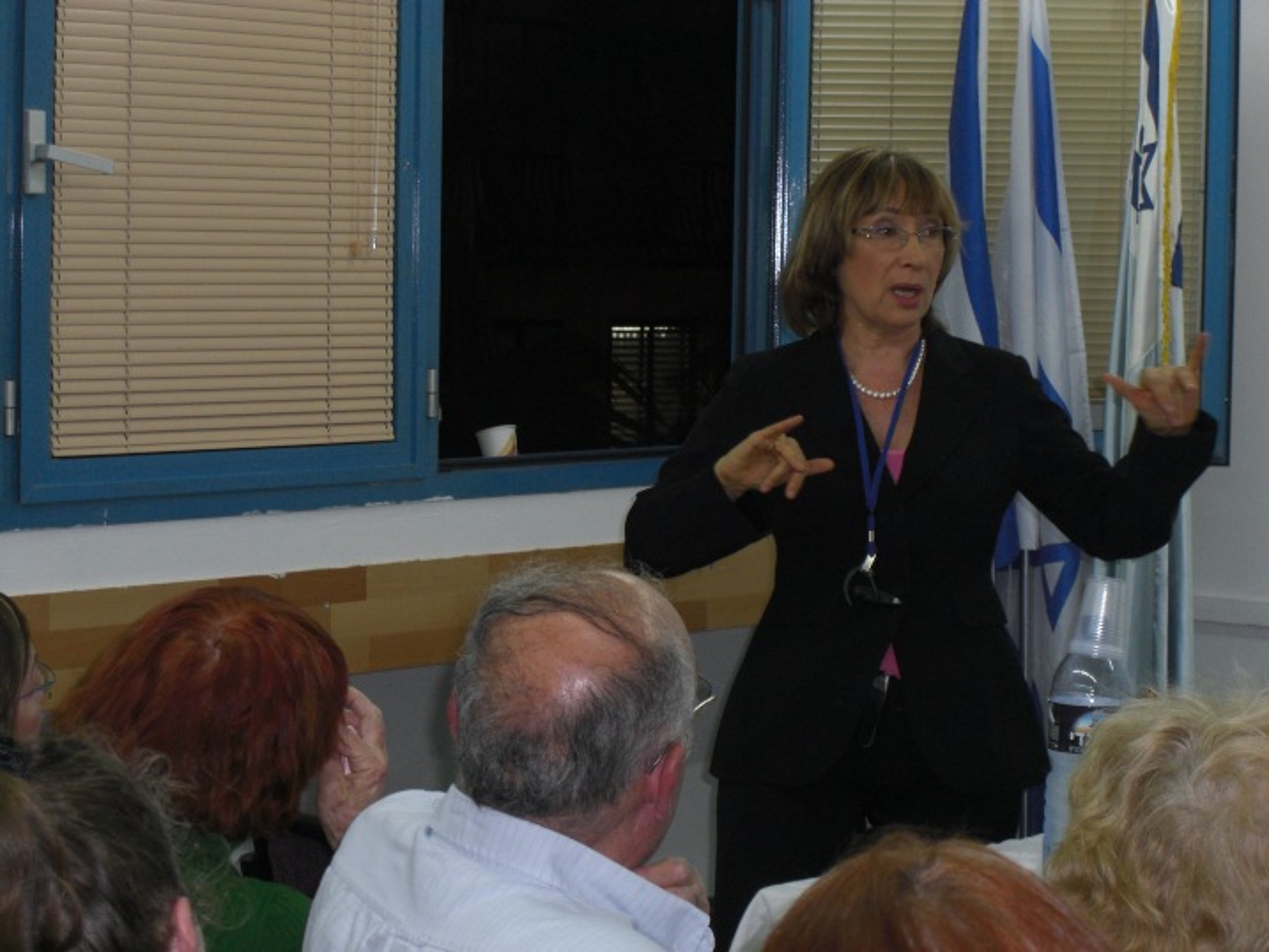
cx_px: 634
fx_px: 3483
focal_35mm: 95
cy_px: 476
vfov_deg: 15.6
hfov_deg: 20.6
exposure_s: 1/60
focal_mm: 19.7
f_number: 4.8
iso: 200
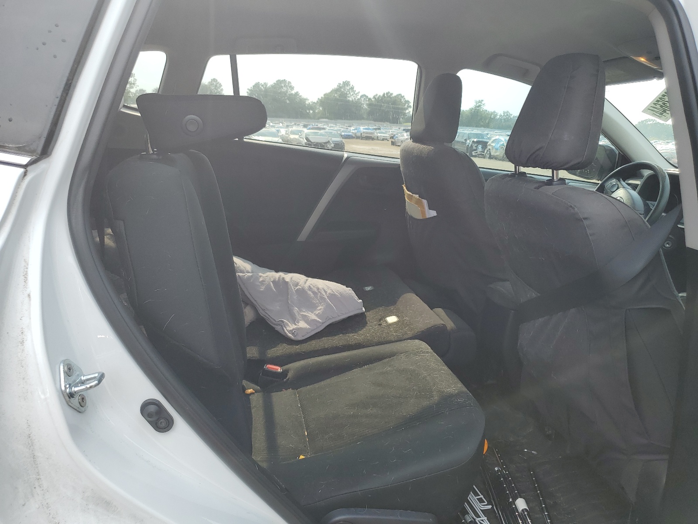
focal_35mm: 26
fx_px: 524
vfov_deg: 53.1
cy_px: 262
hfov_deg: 67.3
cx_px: 349
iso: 50
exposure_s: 1/909
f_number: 1.5
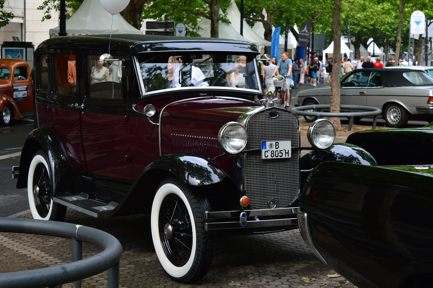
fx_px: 991
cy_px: 144
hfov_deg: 24.6
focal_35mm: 82
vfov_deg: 16.5
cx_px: 216
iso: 100
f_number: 5.6
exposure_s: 1/125
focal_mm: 55
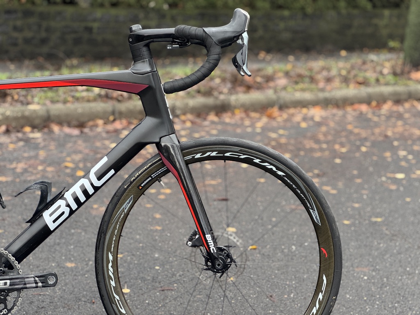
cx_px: 210
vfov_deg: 19.1
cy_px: 158
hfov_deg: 25.3
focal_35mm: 77
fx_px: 934
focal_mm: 9
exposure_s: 1/62
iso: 200
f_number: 2.8
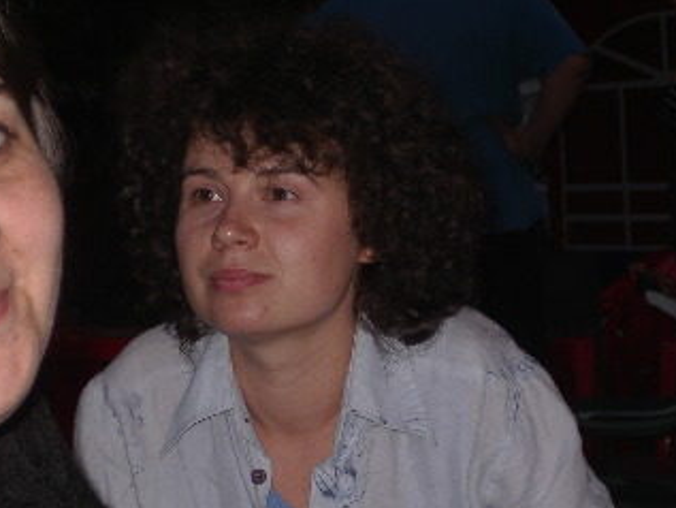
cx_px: 350
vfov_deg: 10.8
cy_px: 269
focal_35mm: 138
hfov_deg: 14.3
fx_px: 2696
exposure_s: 1/125
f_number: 5
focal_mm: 17.4
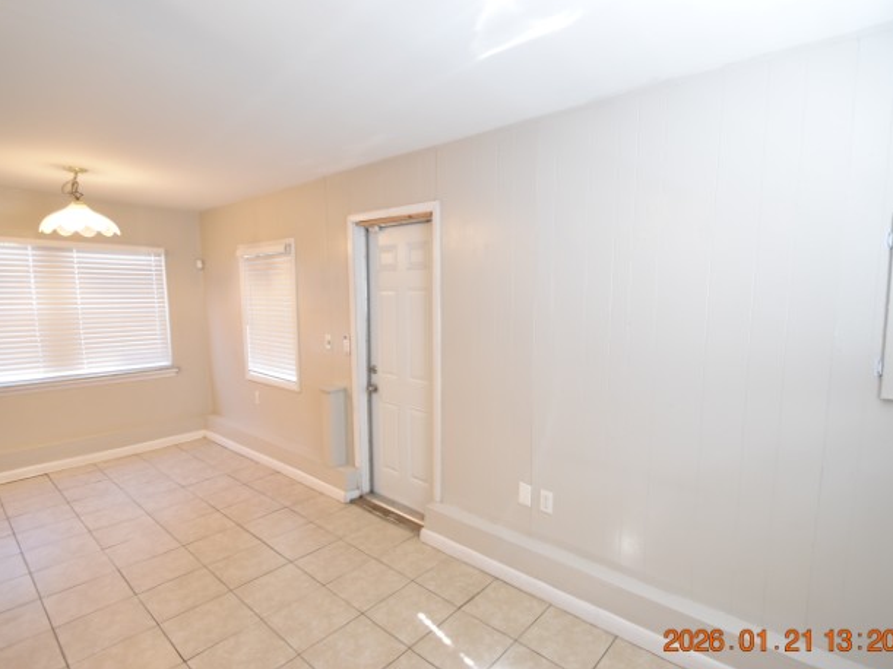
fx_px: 438
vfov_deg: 74.7
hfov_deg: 91.0
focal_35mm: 17
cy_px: 343
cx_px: 471
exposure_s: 1/30
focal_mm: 10
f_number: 3.5
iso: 800
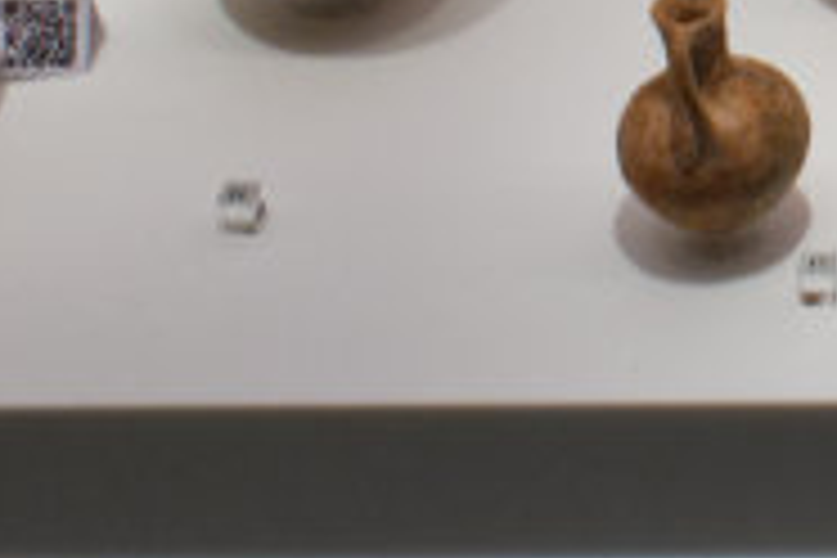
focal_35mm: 165
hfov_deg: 12.1
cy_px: -430
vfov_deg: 8.0
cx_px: 1107
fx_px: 3836
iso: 400
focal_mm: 20
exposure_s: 1/125
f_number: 5.6
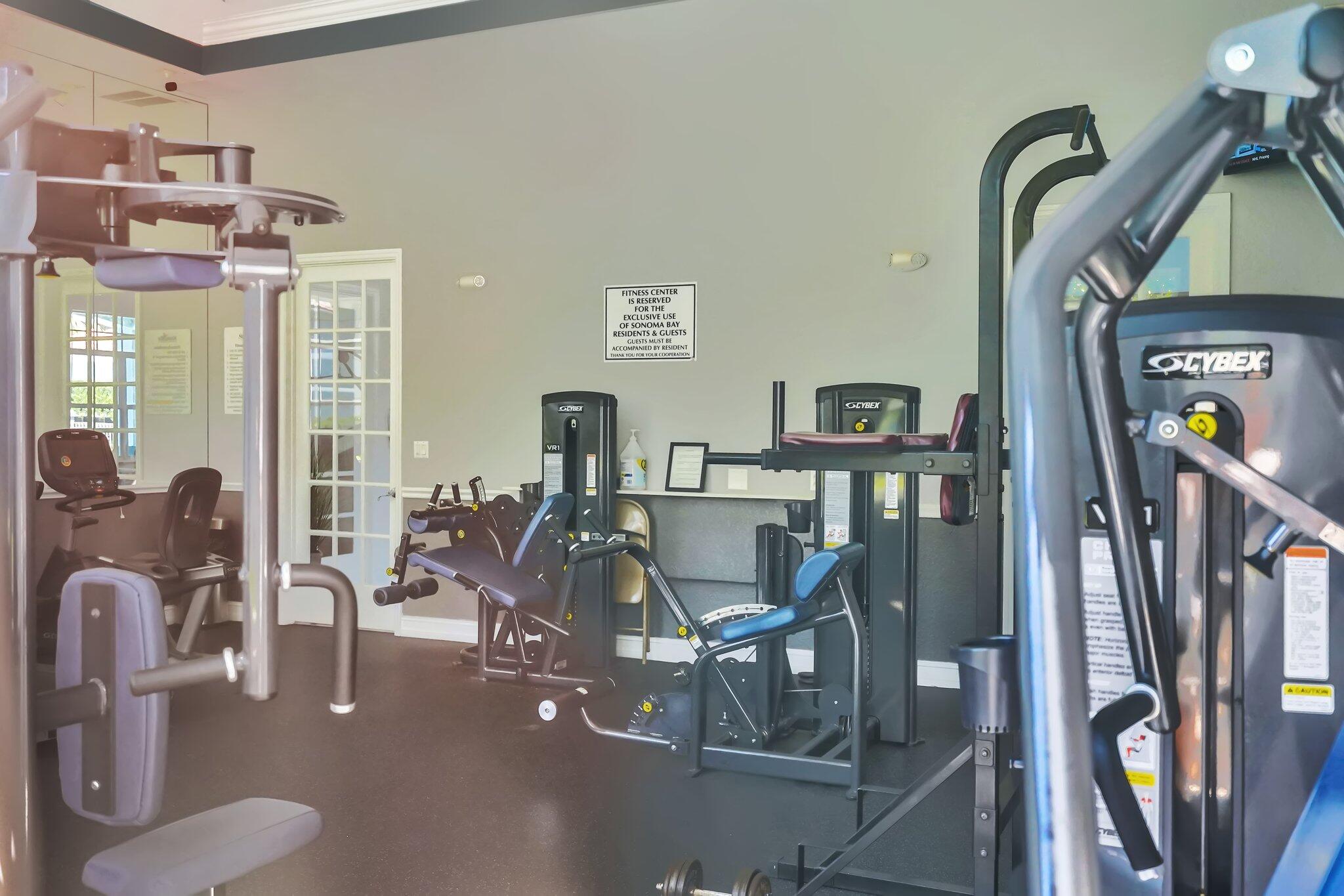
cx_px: 672
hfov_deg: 57.2
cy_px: 448
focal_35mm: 33
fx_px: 1232
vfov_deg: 40.0
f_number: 4.5
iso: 1600
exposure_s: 1/2500
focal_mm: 33
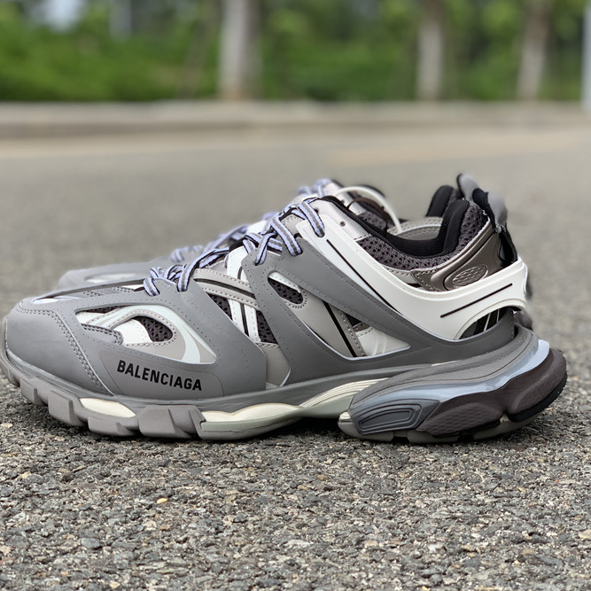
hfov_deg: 27.7
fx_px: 1198
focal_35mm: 62
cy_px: 297
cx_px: 275
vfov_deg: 27.7
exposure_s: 1/122
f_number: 2.4
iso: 25
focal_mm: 6
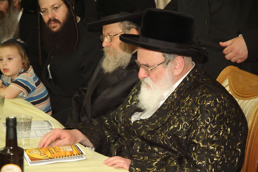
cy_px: 86
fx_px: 752
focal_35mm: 105
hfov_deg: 19.5
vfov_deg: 13.0
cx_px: 129
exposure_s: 1/60
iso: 800
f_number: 4.8
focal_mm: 70
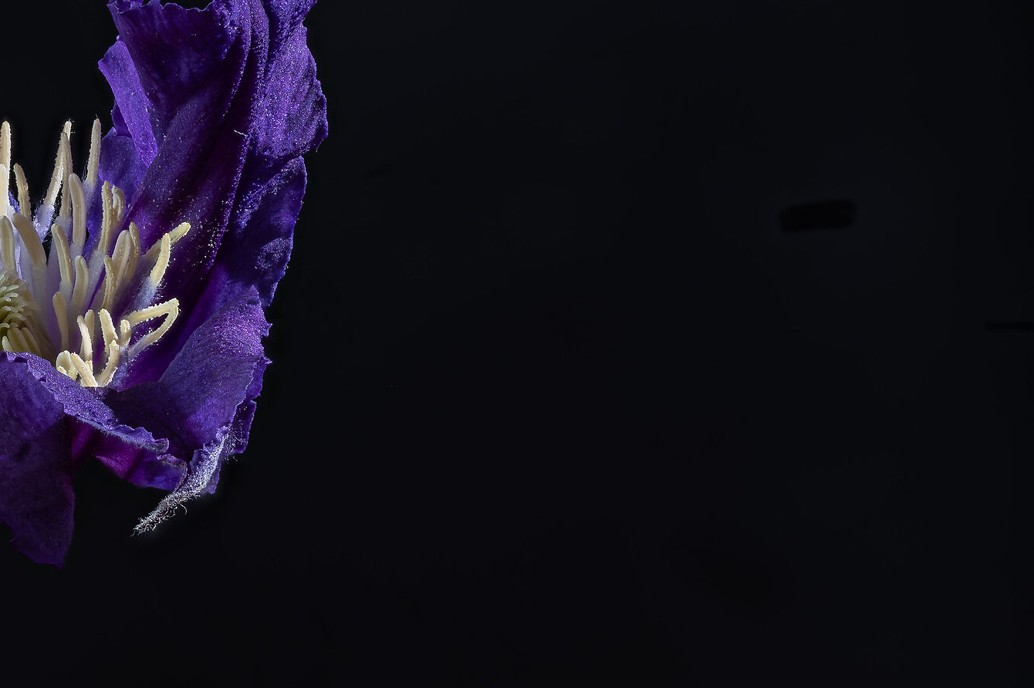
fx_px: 5397
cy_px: 237
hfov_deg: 10.9
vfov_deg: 7.3
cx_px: 138
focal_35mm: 188
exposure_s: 1/1.67
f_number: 14
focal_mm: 105
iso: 100
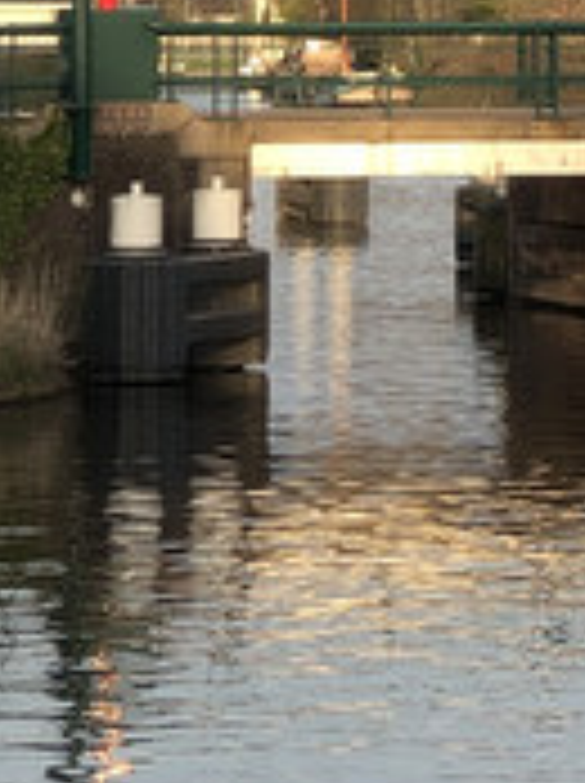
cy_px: -400
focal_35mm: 306
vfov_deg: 6.4
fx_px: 6912
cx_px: 1350
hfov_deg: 4.7
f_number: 2.8
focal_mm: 6.6
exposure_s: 1/152
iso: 20
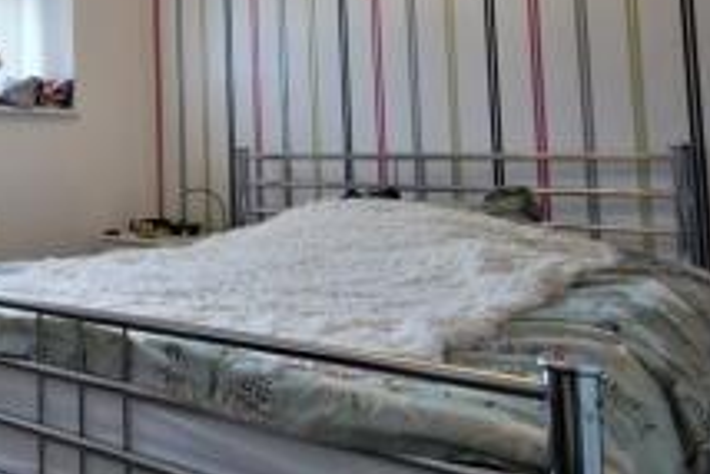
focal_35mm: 40
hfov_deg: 42.8
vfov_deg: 32.6
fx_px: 789
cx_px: 27
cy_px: 101
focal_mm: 12
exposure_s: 1/60
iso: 100
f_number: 4.5
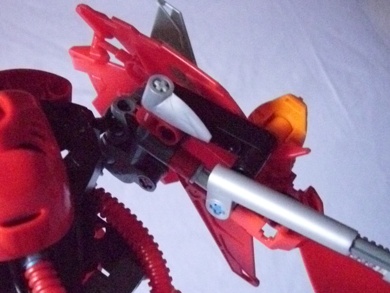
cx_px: 172
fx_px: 451
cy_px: 154
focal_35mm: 40
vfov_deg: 36.0
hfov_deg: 46.7
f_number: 2.8
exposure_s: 1/60
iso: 1600
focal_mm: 6.2
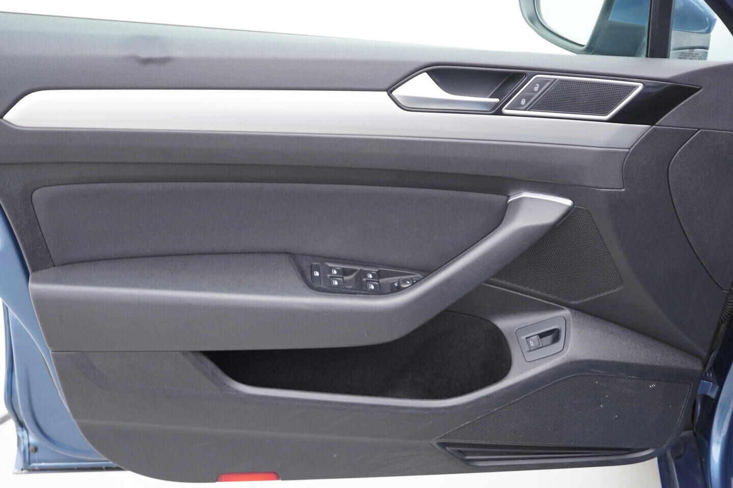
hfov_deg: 53.1
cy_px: 244
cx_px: 366
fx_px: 733
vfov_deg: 36.9
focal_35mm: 36
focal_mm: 24
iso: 200
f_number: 2.8
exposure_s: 1/40
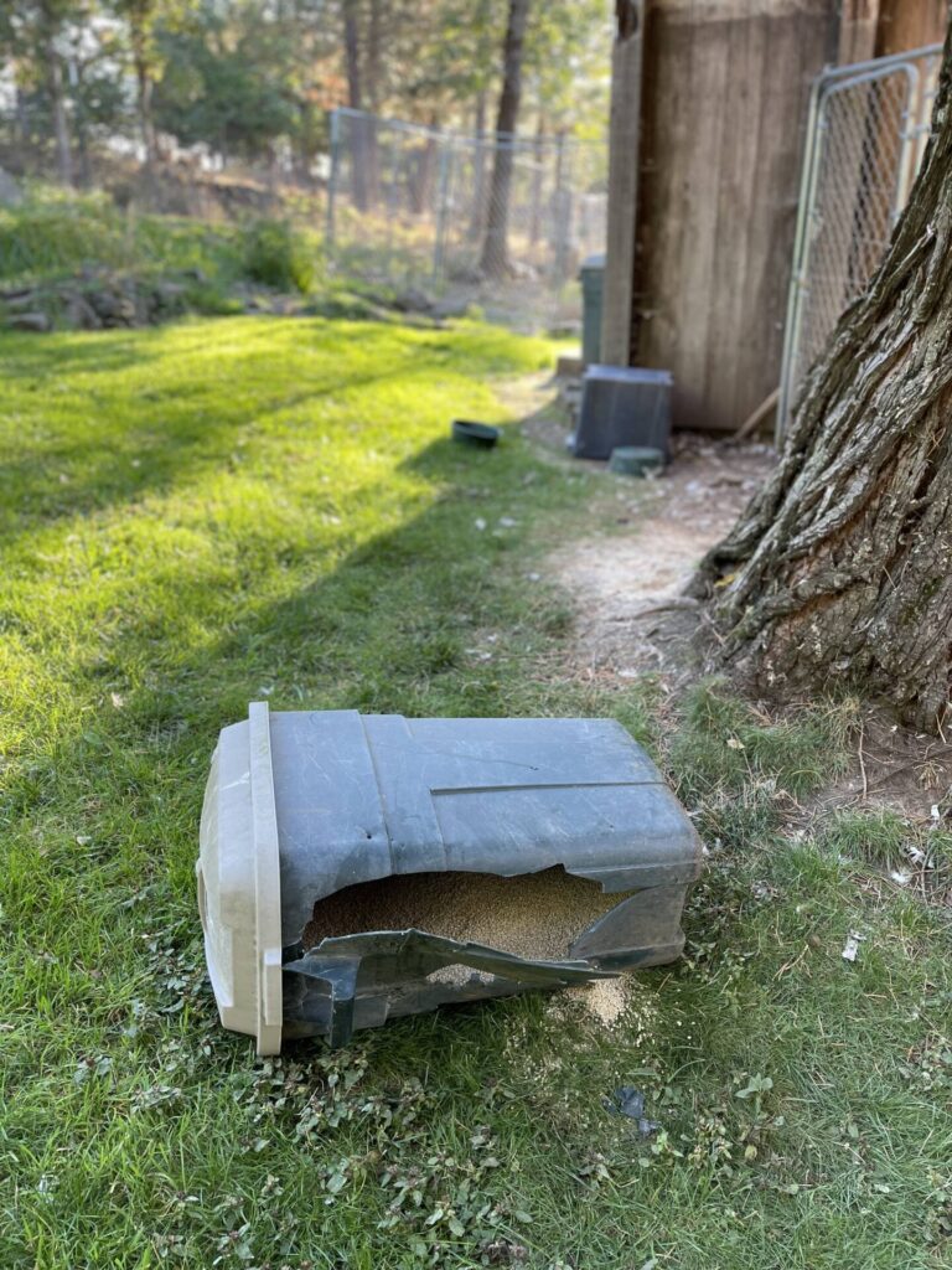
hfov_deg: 53.1
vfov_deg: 67.3
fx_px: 953
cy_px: 635
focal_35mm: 26
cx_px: 476
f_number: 1.6
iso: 100
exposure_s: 1/121
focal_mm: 5.1
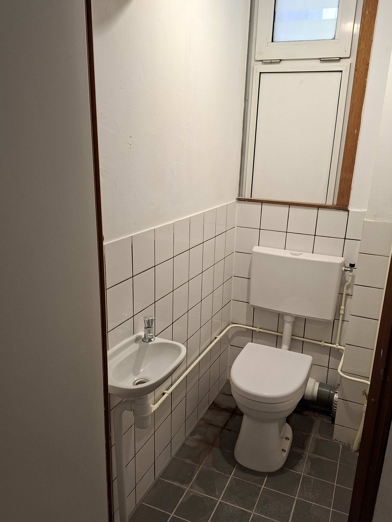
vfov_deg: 65.3
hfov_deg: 51.2
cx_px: 219
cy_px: 266
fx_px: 408
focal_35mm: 27
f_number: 1.8
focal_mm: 5.54
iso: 200
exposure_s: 1/50
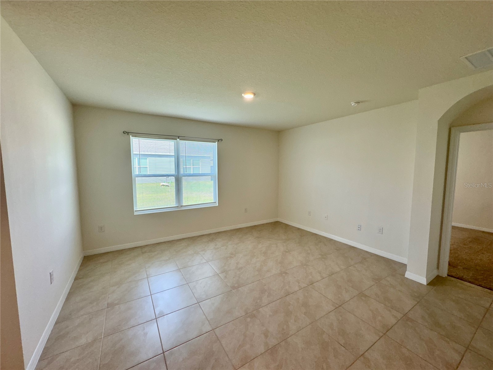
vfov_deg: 85.7
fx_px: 199
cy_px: 185
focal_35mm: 14
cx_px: 246
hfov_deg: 102.1
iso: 80
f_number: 2.2
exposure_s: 1/120
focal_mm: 2.22
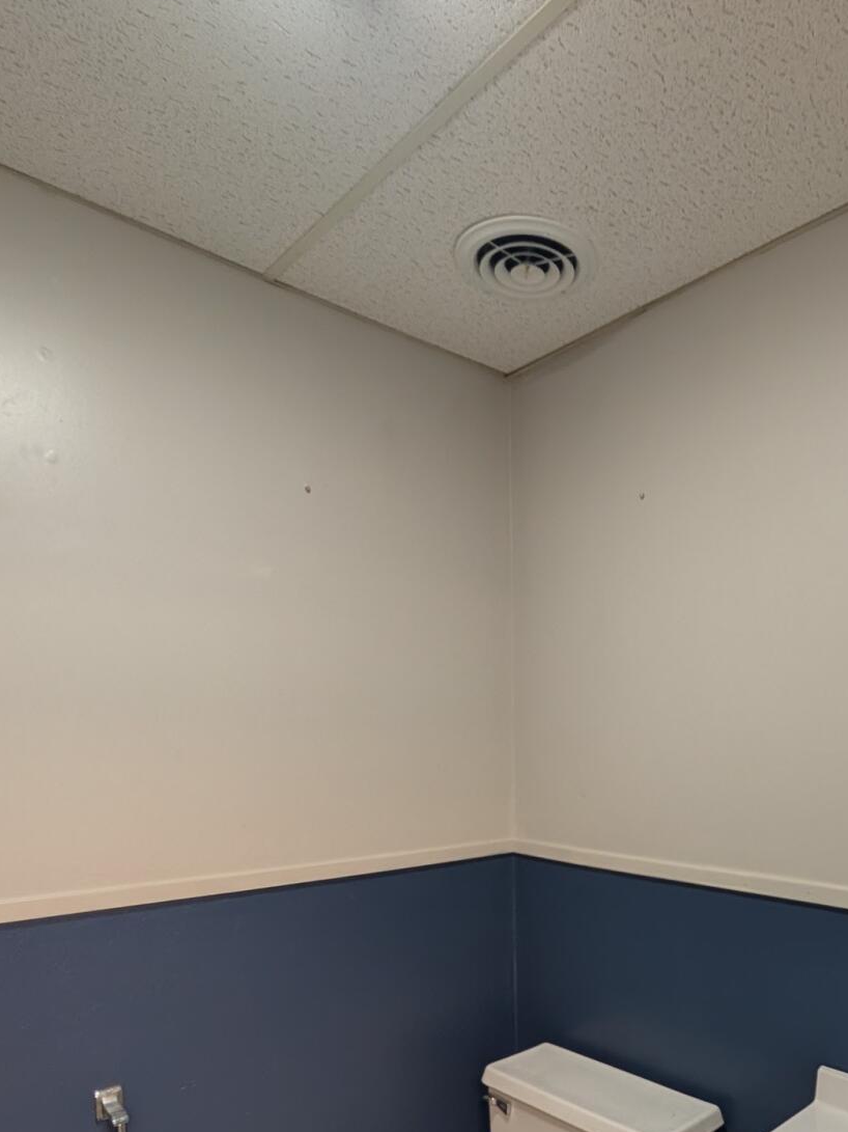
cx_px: 625
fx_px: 719
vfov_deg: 72.7
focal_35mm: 22
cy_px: 805
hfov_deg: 58.2
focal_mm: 2.02
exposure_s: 1/24
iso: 84
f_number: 1.7
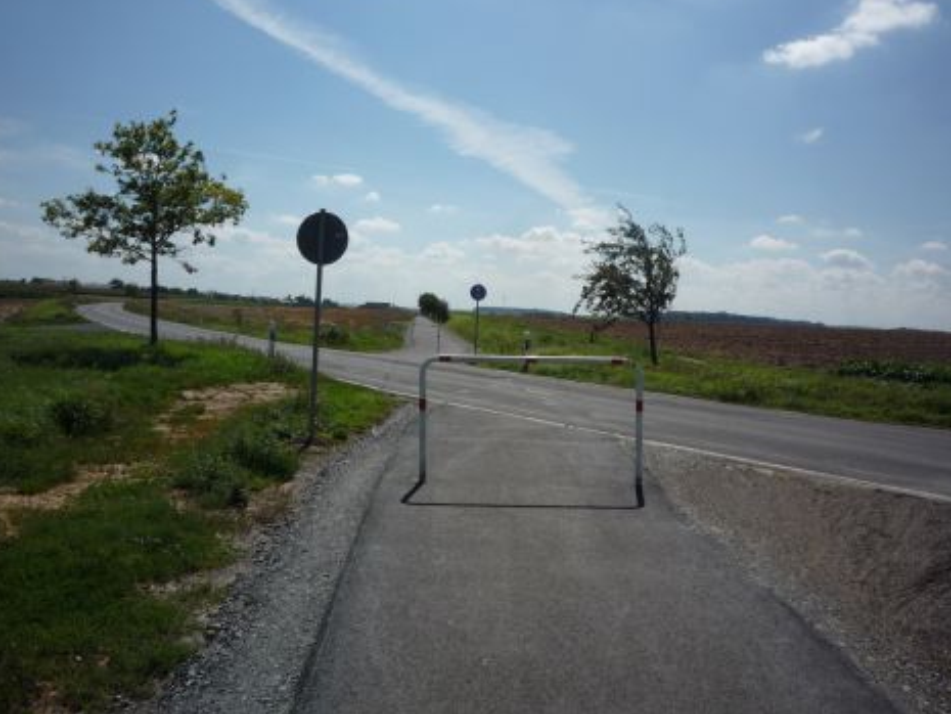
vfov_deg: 43.0
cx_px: 481
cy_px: 348
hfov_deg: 55.3
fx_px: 907
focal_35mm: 33
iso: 100
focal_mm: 5.2
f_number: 6.3
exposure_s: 1/800
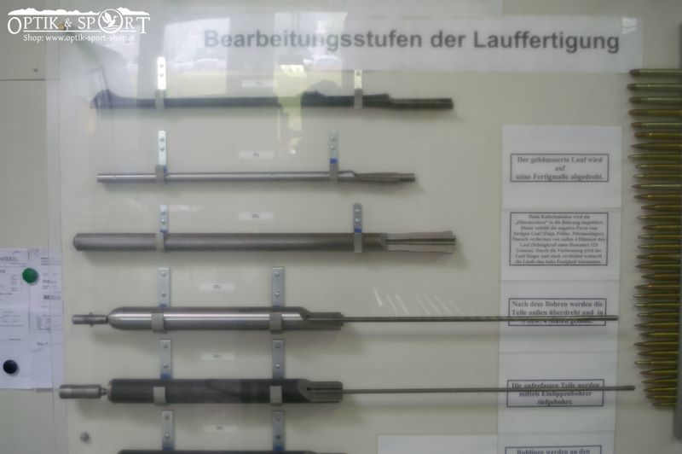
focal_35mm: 52
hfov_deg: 37.9
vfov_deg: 25.7
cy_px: 227
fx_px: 994
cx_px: 341
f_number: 4
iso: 320
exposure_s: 1/30
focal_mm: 35
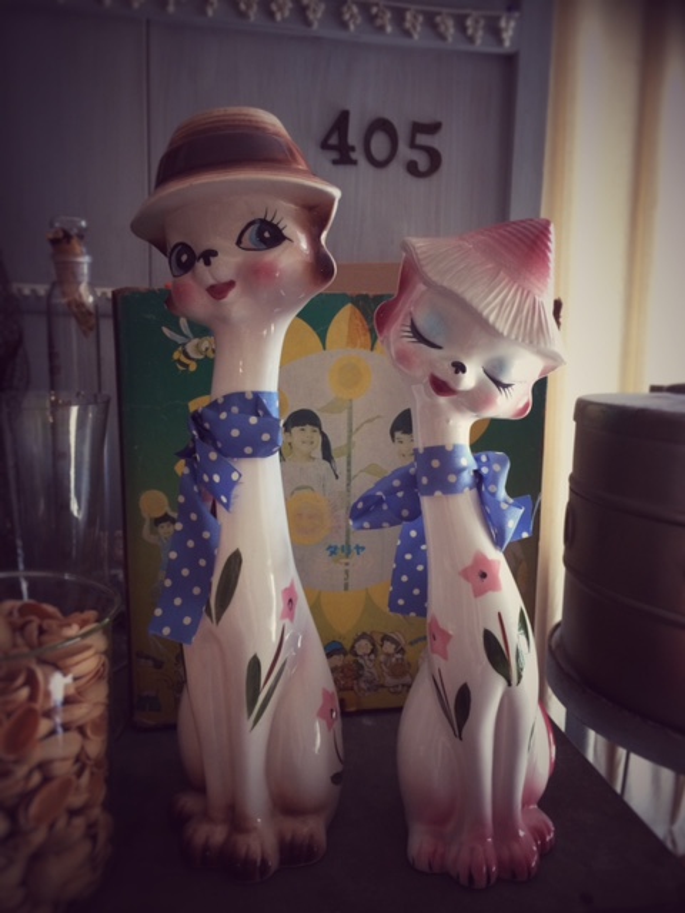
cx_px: 342
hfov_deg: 48.2
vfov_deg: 61.7
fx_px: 765
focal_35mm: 29
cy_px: 456
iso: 160
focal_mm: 4.15
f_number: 2.2
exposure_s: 1/30
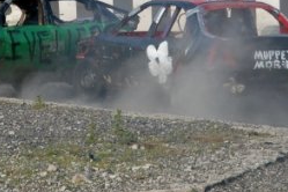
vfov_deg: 4.6
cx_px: 131
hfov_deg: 6.8
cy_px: -37
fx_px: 2408
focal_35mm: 301
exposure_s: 1/1000
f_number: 5.6
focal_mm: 78
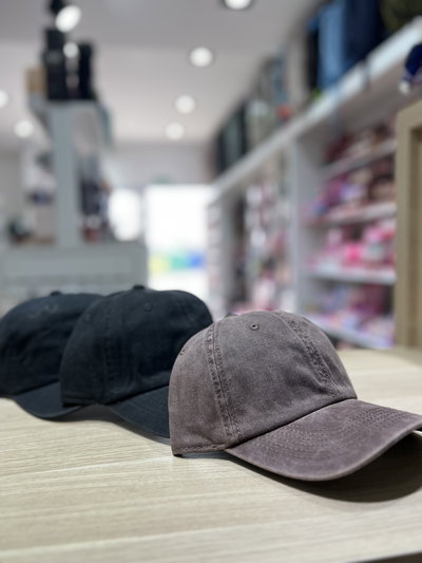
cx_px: 211
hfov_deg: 53.1
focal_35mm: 26
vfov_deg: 67.3
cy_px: 282
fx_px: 422
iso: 32
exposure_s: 1/100
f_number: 1.5
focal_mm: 5.7
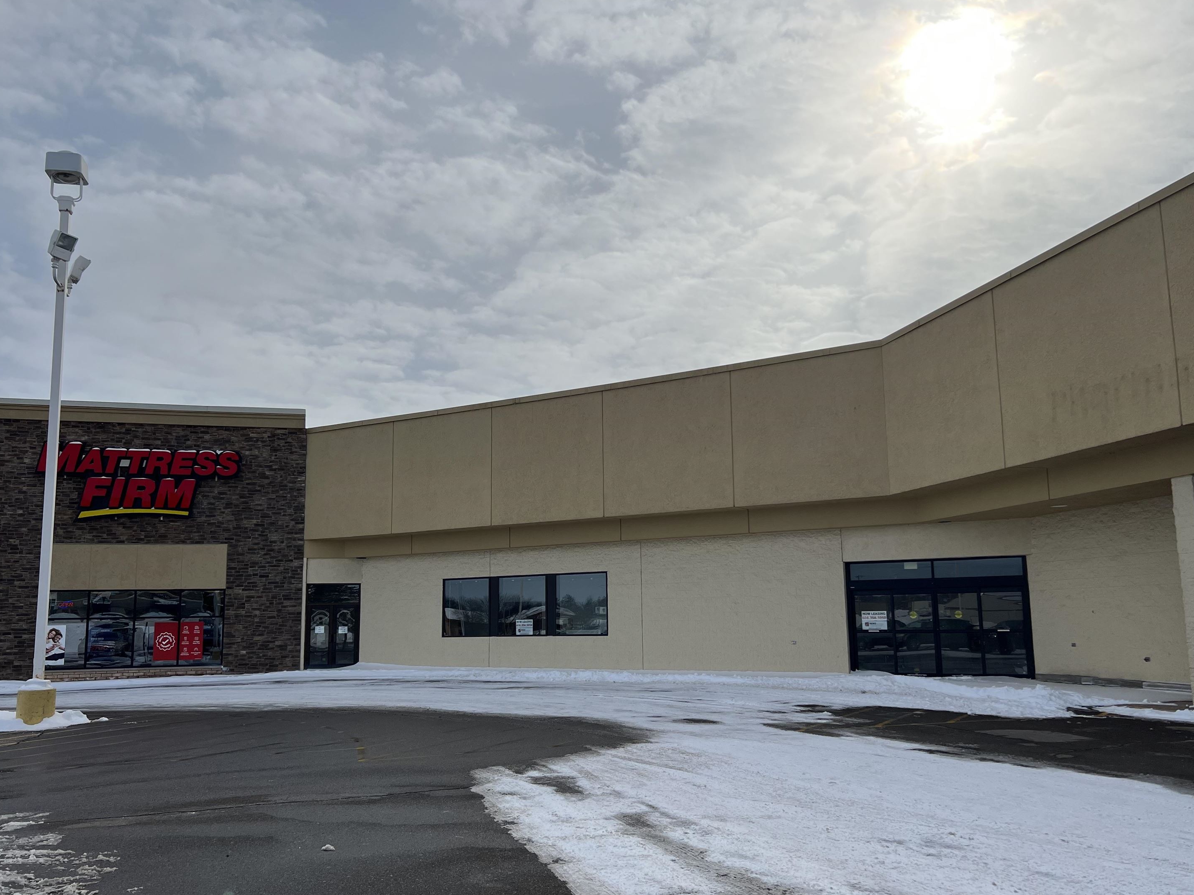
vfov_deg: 49.7
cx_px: 599
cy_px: 471
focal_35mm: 28
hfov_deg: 63.5
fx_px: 966
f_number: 1.5
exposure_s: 1/16393
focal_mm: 5.7
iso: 50
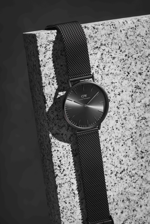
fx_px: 656
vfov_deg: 19.5
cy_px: 112
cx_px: 75
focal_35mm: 105
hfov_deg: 13.0
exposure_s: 1/160
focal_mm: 105
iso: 100
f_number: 11
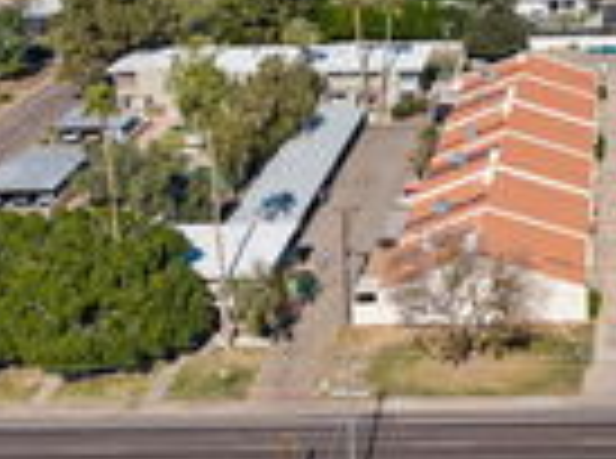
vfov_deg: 18.8
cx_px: 645
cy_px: -36
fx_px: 1331
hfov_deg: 24.6
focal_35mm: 75
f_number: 1.8
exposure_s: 1/4000
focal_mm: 8.67
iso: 110
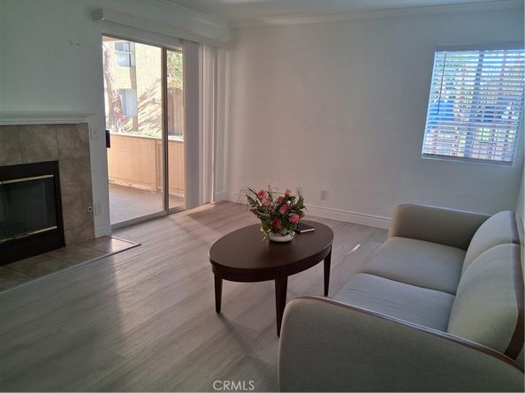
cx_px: 262
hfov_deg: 67.3
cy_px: 196
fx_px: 394
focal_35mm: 26
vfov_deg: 53.0
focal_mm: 3.98
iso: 160
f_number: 1.8
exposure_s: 1/120
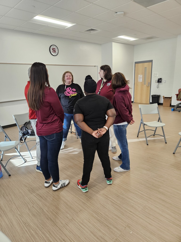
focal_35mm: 23
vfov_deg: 73.9
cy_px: 121
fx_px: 160
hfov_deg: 58.9
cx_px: 90
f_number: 1.8
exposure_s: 1/120
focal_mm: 5.4
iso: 200
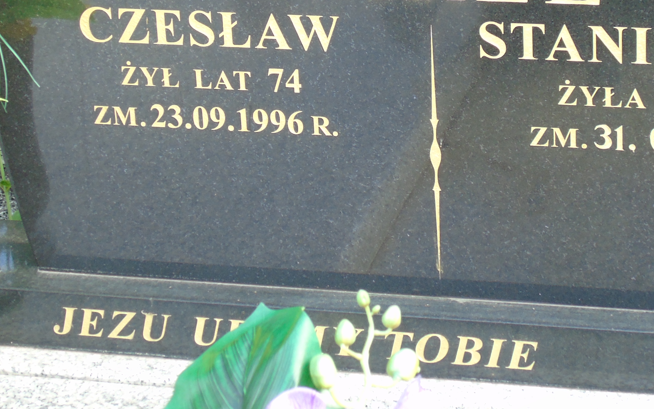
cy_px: 42
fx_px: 1943
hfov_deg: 19.1
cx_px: 403
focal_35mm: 109
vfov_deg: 11.9
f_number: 4.3
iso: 80
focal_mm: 9.6
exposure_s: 1/40
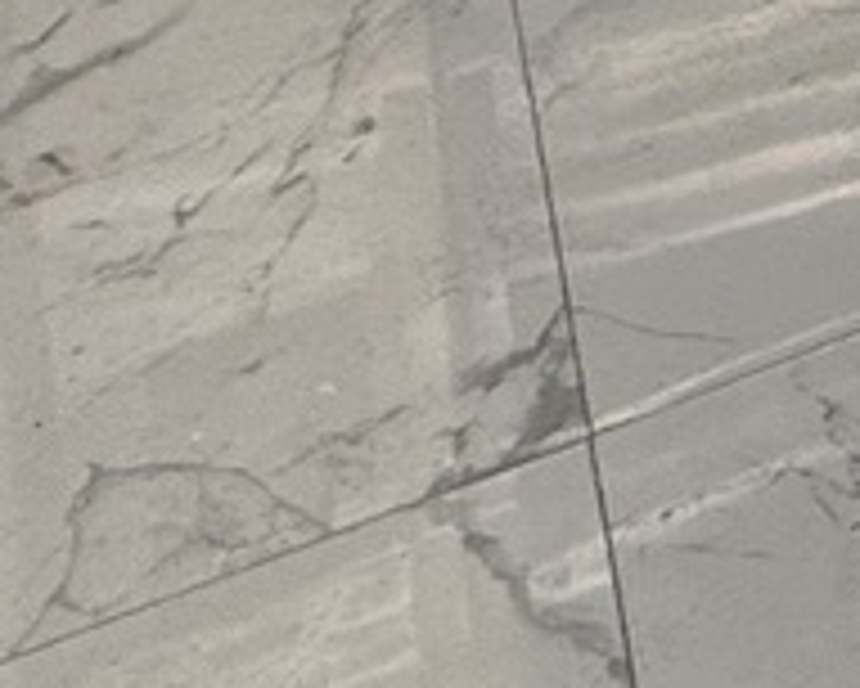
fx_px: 2623
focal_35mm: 103
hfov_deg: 12.7
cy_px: -1223
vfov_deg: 11.1
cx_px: 2251
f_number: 2.2
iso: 64
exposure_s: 1/120
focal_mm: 2.22
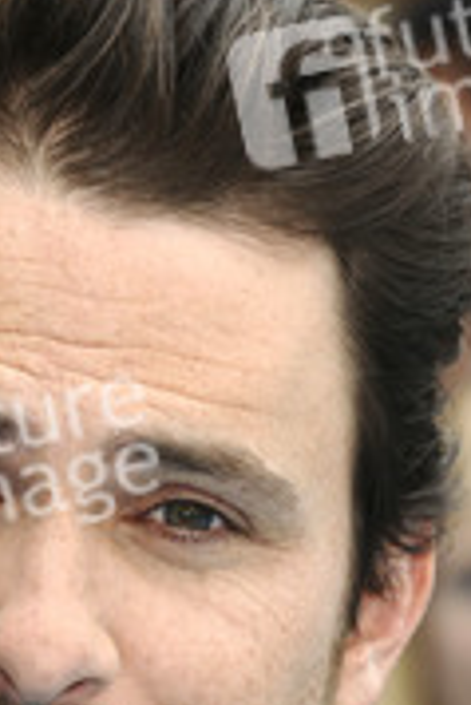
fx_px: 6936
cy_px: 669
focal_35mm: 354
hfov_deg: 3.9
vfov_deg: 5.8
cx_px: 73
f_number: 5.6
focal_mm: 105
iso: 320
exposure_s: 1/200
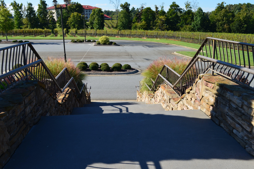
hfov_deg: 53.2
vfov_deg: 36.7
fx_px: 253
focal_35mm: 36
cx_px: 127
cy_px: 84
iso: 220
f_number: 10
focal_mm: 24
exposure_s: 1/250
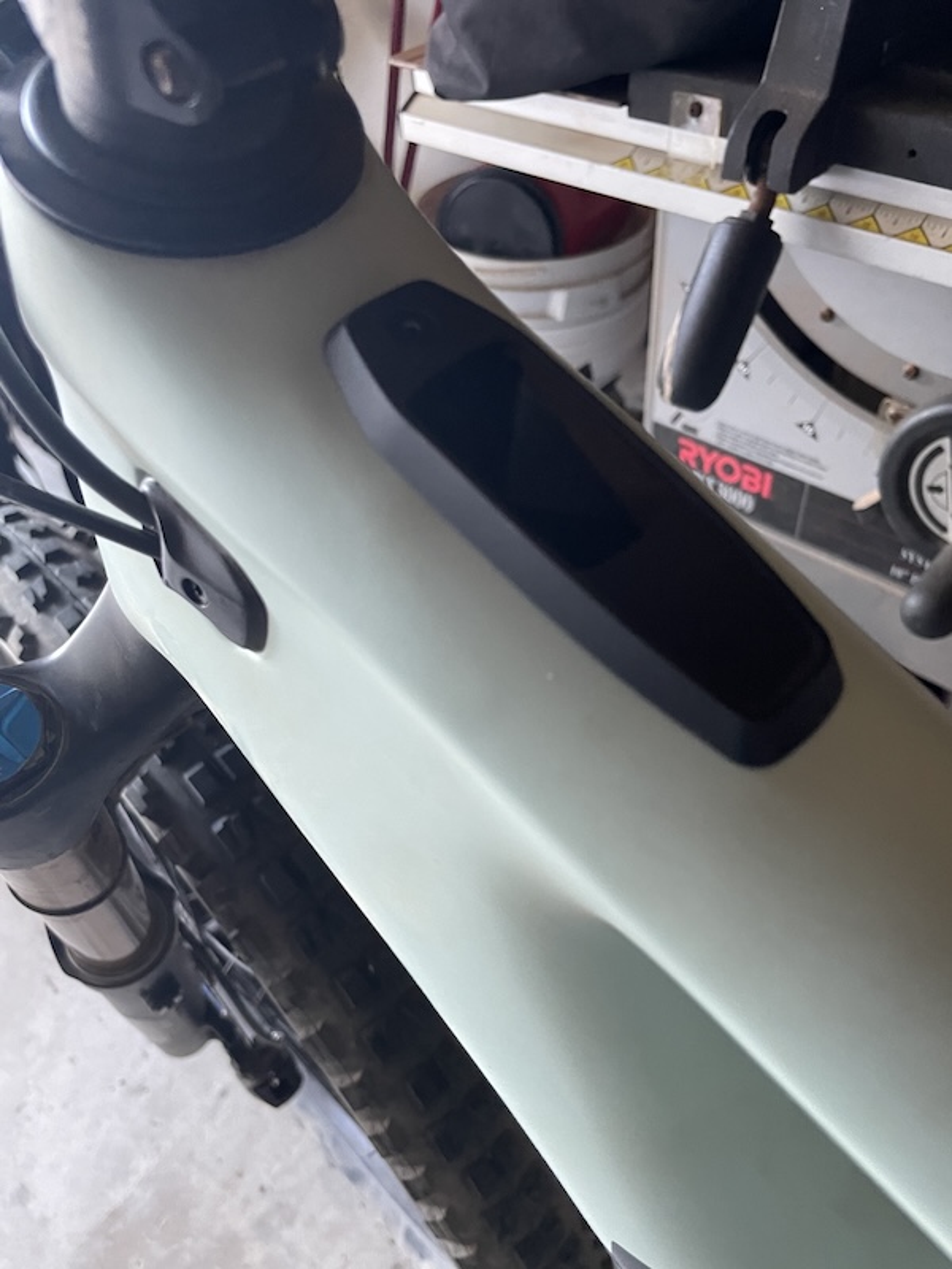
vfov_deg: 67.3
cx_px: 476
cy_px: 634
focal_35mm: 26
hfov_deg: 53.1
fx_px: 953
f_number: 1.6
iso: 320
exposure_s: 1/40
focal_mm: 4.2
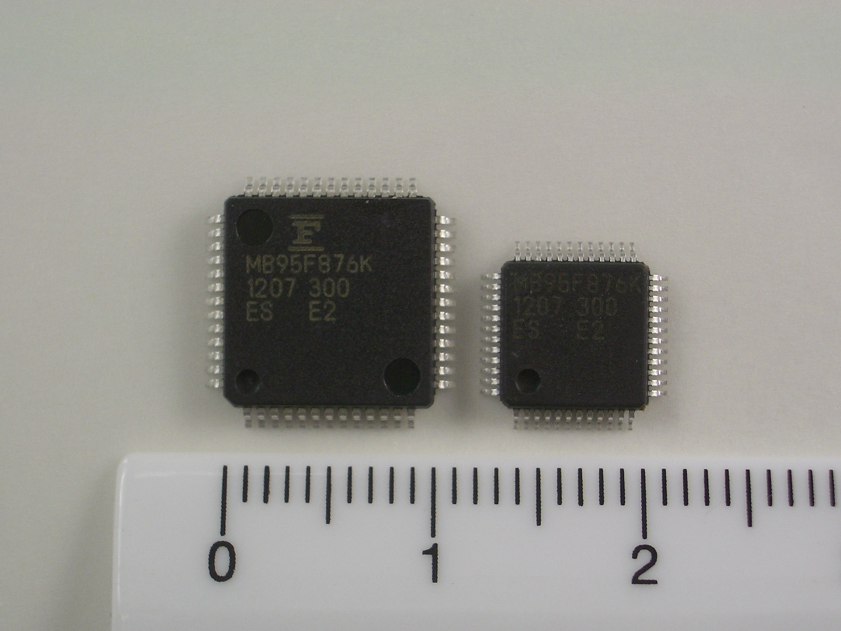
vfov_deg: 23.7
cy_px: 316
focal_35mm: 62
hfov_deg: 31.2
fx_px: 1506
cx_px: 420
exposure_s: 1/160
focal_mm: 10.2
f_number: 3.5
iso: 50
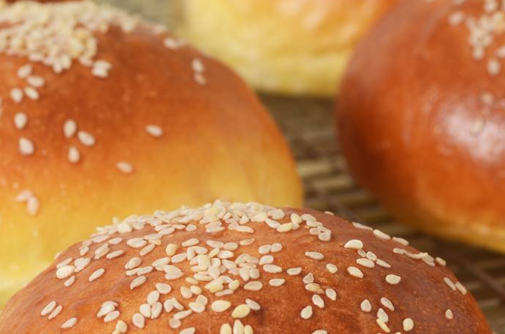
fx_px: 4129
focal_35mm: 295
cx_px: 329
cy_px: 296
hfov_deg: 7.0
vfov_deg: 4.6
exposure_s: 1/100
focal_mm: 105
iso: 100
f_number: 8
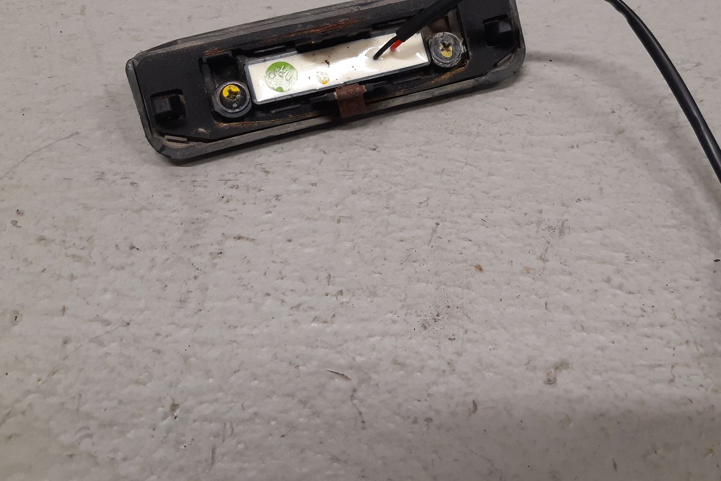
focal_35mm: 36
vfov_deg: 36.2
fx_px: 721
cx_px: 466
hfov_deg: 52.3
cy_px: 135
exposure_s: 1/50
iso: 100
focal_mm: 3.93
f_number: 1.7
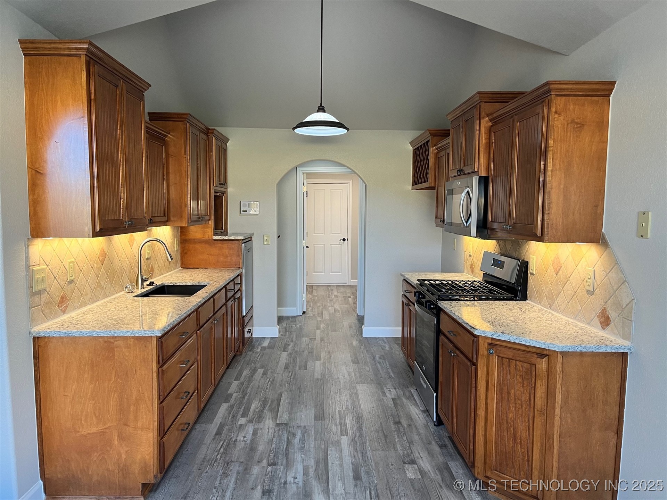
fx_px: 501
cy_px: 250
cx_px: 334
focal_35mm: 26
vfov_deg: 53.1
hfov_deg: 67.3
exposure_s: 1/60
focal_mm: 5.1
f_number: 1.6
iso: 80
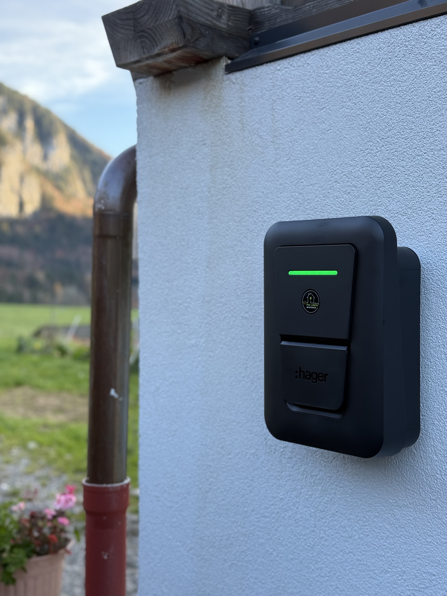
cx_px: 224
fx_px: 826
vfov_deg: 39.7
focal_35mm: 48
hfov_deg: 30.3
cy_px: 298
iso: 100
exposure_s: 1/256
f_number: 1.78
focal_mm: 6.76
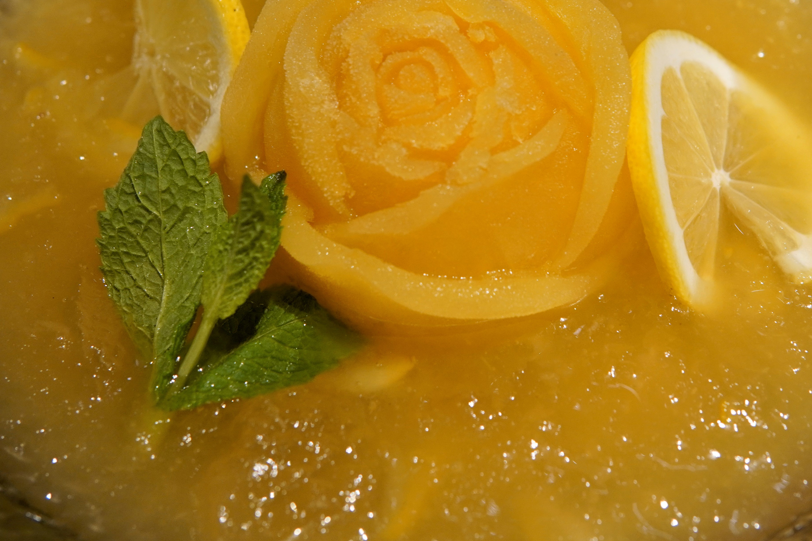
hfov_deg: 27.3
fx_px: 1669
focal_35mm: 74
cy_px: 131
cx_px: 470
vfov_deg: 18.3
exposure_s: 1/125
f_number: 3.5
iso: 640
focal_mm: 30
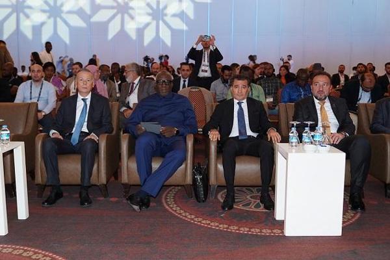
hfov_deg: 50.7
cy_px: 130
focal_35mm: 38
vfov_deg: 35.1
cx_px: 195
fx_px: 412
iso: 1600
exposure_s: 1/125
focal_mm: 38
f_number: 3.2
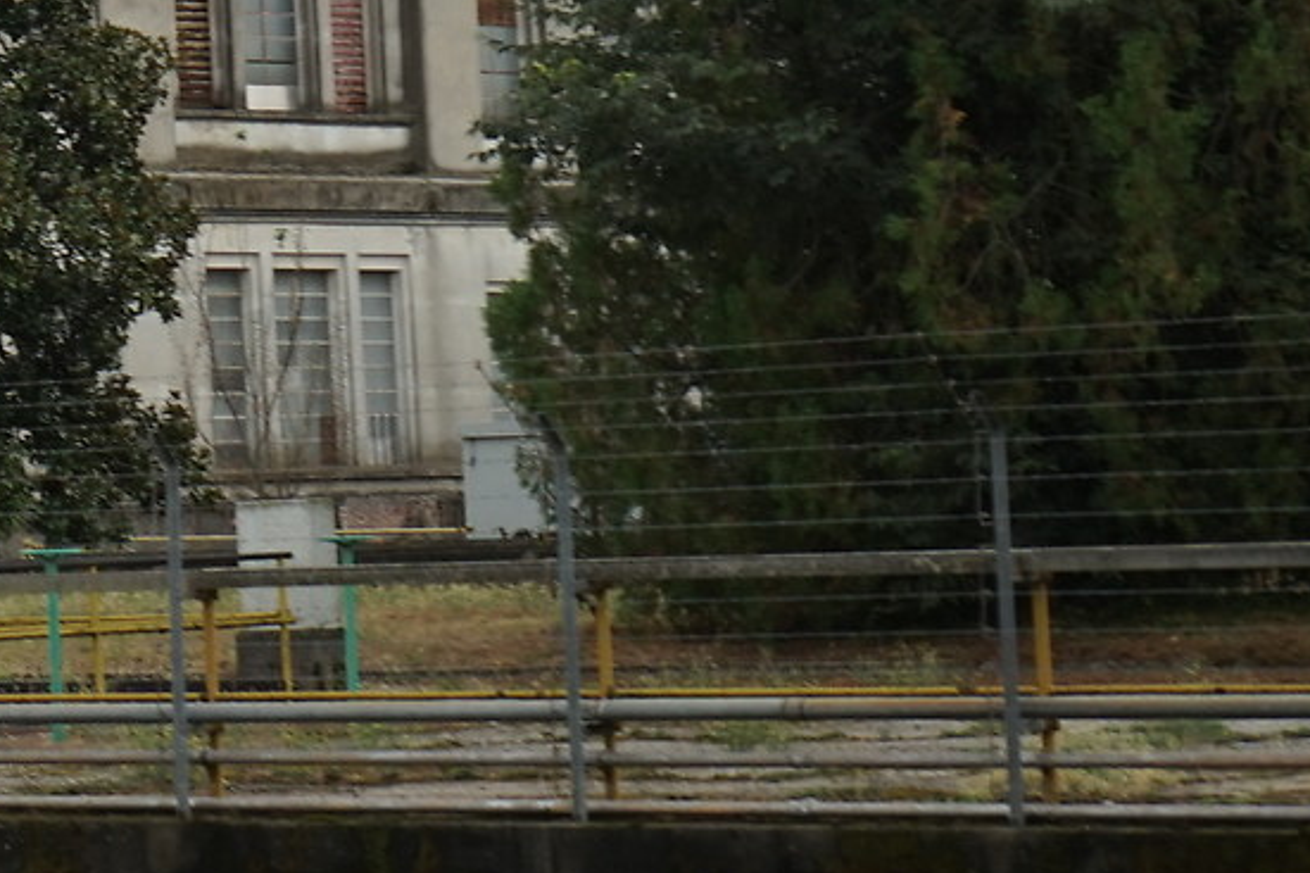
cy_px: 164
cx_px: -1403
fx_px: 6184
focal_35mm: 170
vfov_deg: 8.1
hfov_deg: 10.9
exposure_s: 1/250
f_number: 7.1
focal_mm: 39
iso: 250
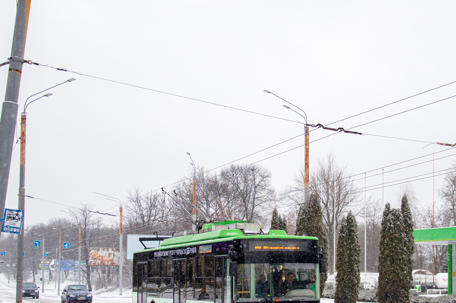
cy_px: 170
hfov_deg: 36.8
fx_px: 683
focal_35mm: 54
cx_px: 268
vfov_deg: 25.0
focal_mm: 26
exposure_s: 1/640
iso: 400
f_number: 4
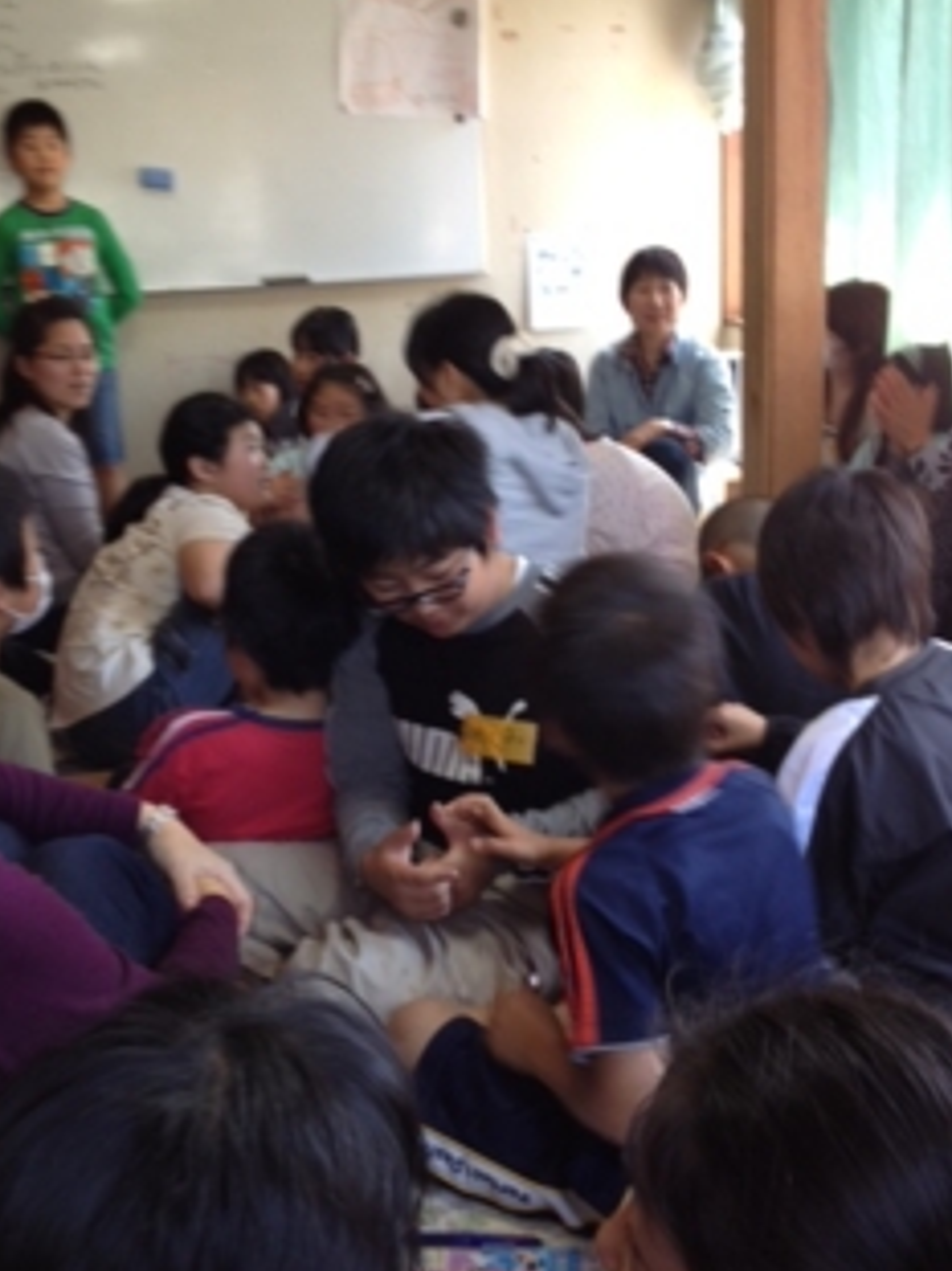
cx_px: 494
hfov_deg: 32.2
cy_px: 674
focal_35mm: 45
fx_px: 1651
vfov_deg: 42.1
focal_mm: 4.28
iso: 50
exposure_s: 1/24
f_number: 2.4
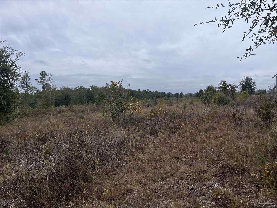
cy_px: 104
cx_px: 138
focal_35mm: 26
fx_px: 208
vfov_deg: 53.1
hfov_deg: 67.3
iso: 50
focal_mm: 5.1
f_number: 1.6
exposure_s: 1/3876
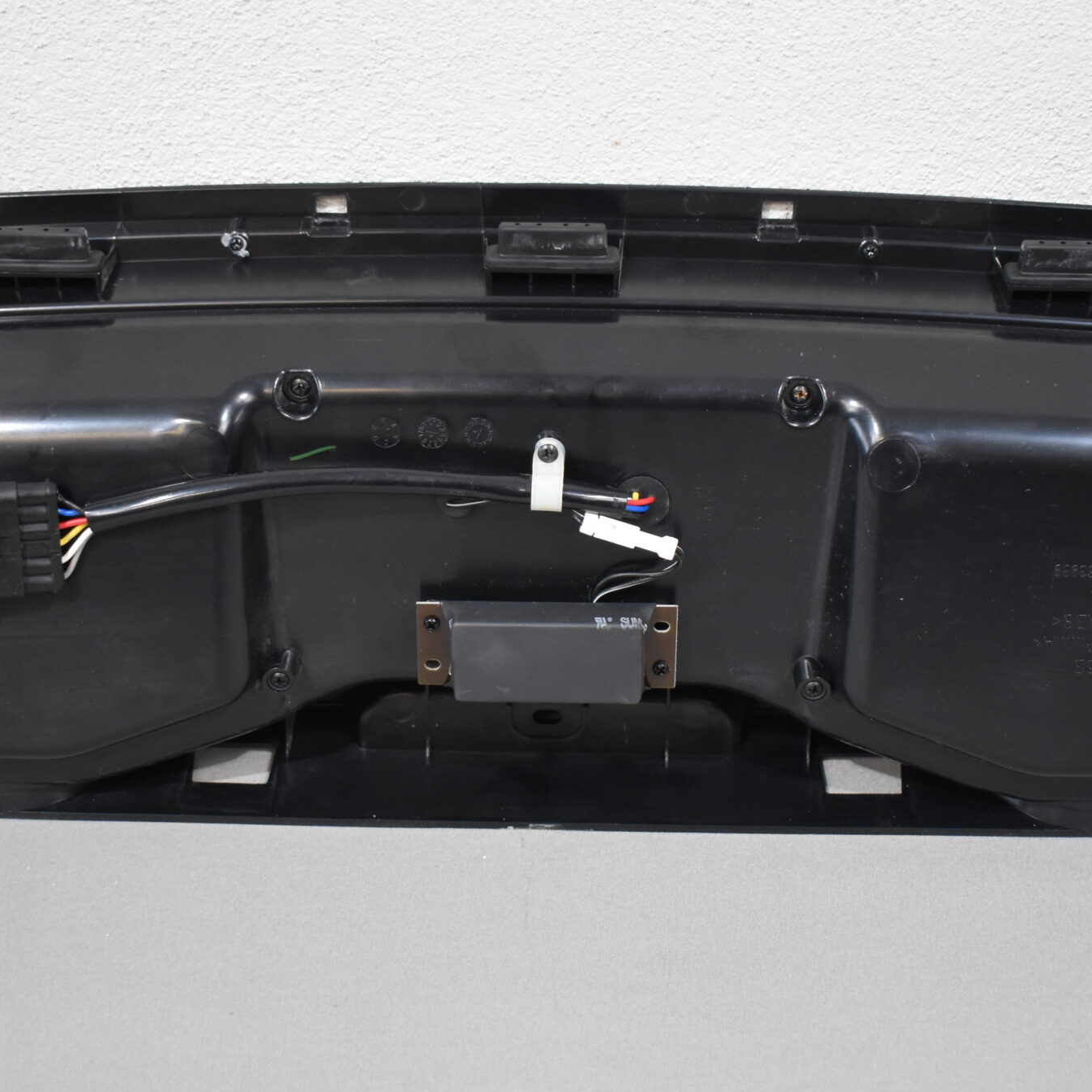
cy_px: 534
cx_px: 545
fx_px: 2170
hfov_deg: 28.2
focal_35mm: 61
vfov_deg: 28.2
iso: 800
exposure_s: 1/125
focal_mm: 25
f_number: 4
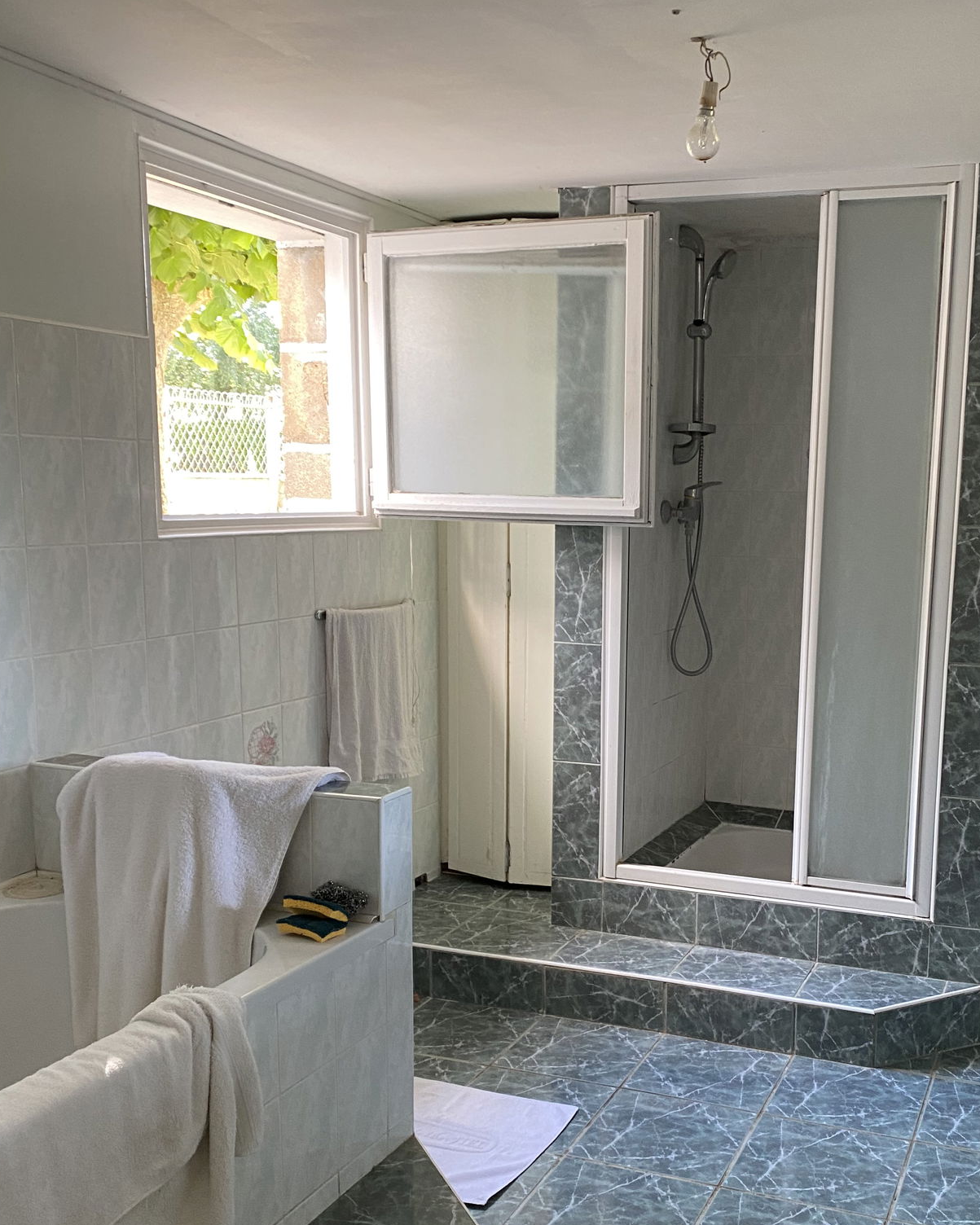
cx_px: 639
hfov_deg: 40.7
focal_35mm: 36
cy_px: 743
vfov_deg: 49.9
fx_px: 1305
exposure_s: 1/60
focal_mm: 4.25
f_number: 1.8
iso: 160
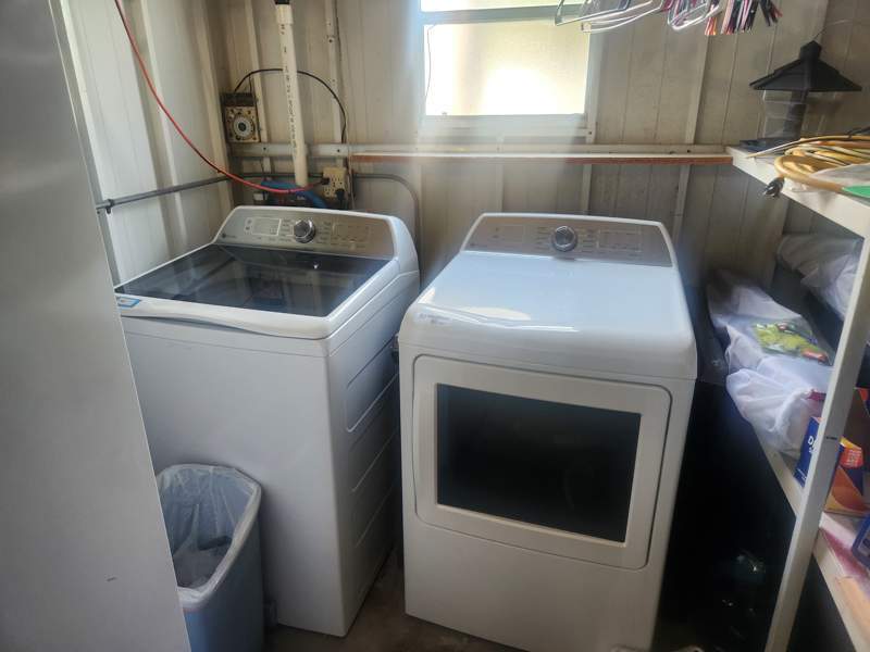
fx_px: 578
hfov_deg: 73.9
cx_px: 435
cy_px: 326
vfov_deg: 58.9
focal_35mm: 23
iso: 200
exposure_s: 1/120
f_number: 1.8
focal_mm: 5.4
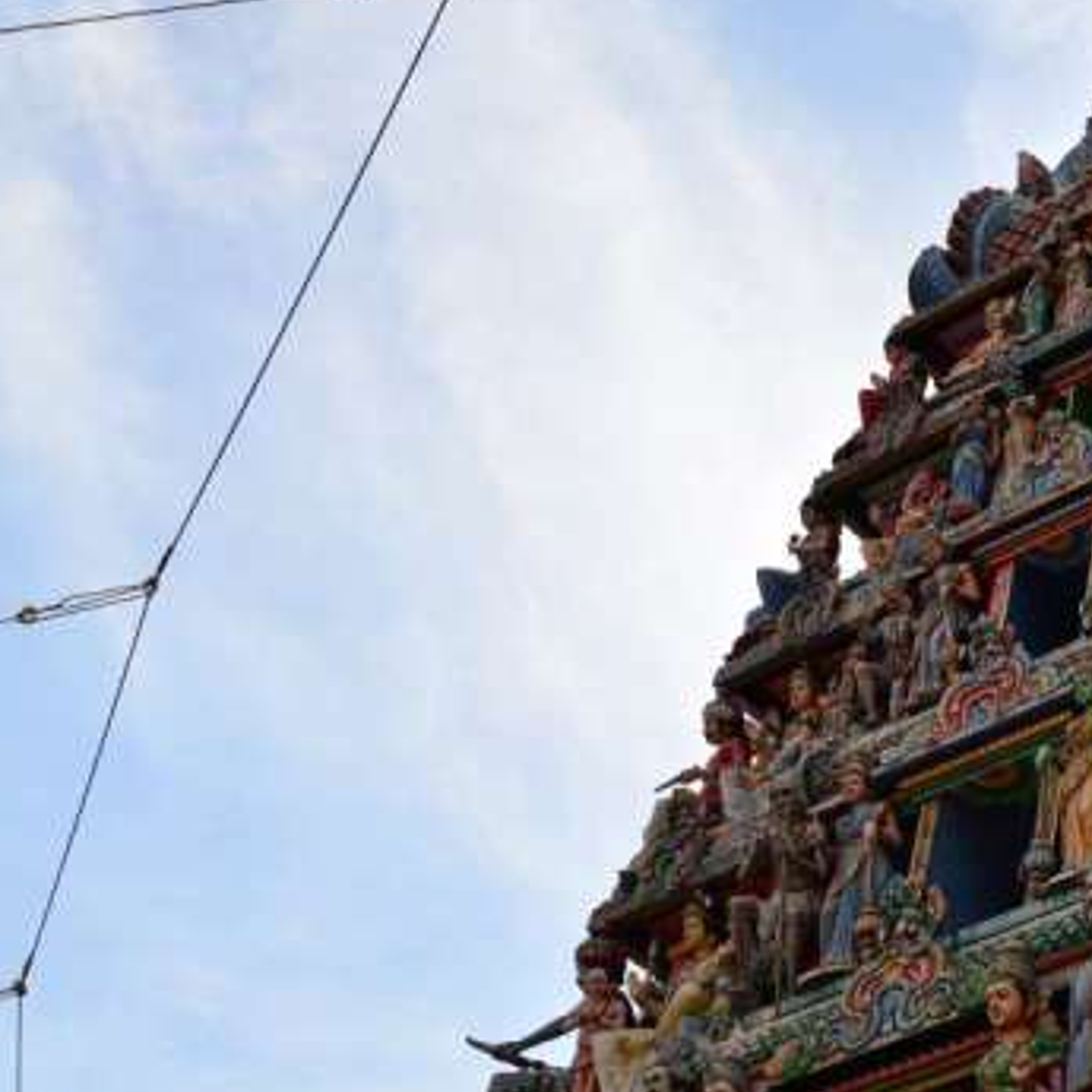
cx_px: 1238
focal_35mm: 75
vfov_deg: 22.9
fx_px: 2677
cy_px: 772
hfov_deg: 21.7
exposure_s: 1/200
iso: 100
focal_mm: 38
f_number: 7.1
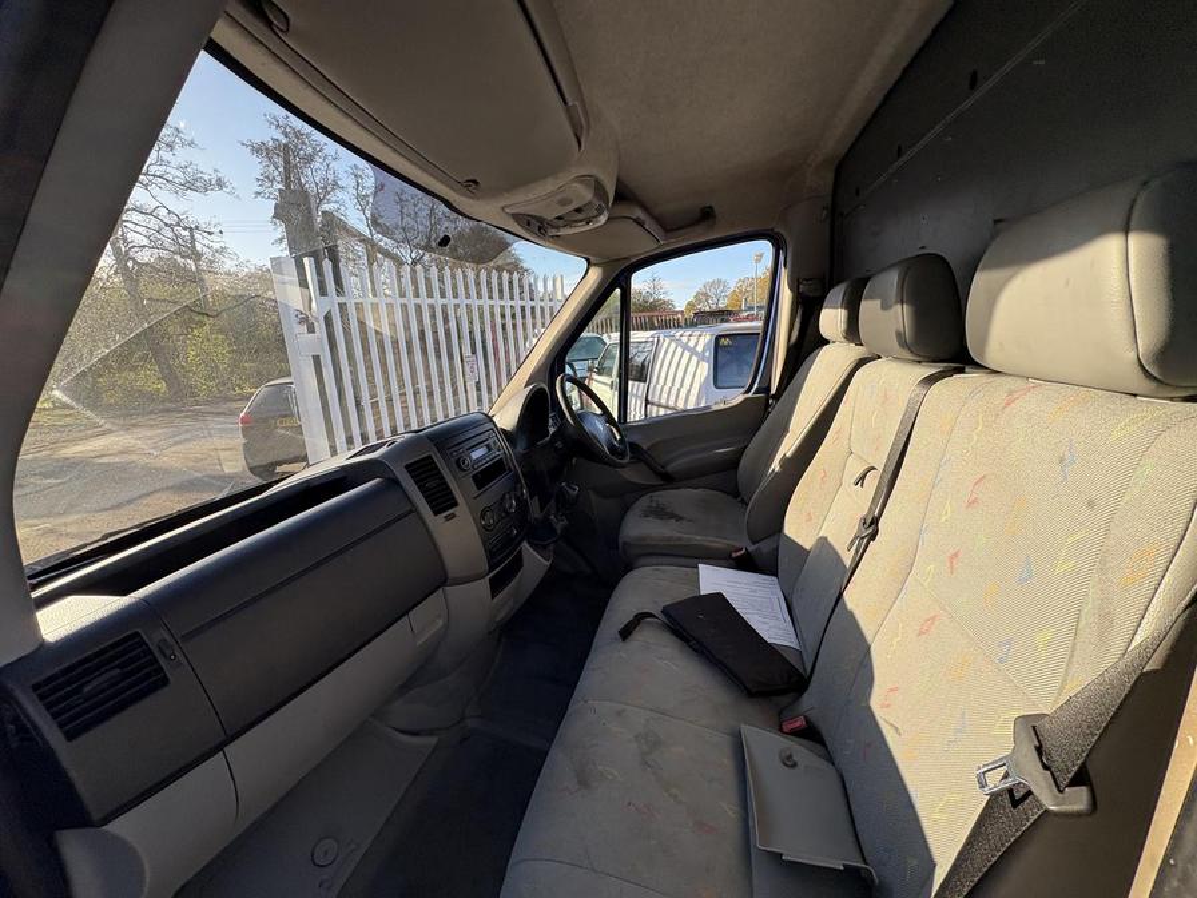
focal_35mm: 14
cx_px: 598
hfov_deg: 102.1
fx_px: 484
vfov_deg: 85.7
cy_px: 449
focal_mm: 2.22
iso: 40
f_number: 2.2
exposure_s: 1/435
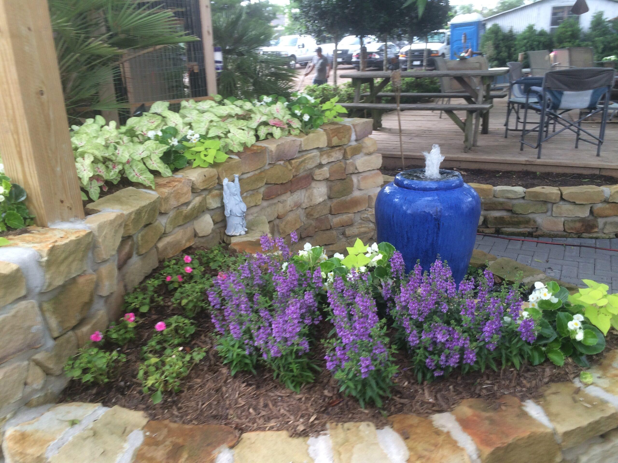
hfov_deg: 61.7
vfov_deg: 48.2
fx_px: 518
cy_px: 232
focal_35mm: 29
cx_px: 309
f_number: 2.2
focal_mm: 4.15
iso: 40
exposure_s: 1/60
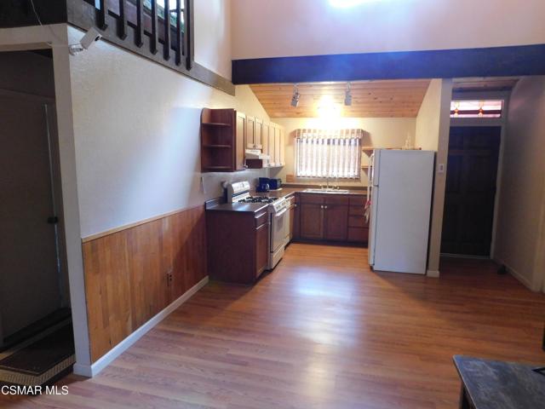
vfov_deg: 58.9
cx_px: 272
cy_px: 204
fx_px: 362
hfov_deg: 73.9
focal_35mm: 23
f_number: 3
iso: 450
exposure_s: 1/8
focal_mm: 4
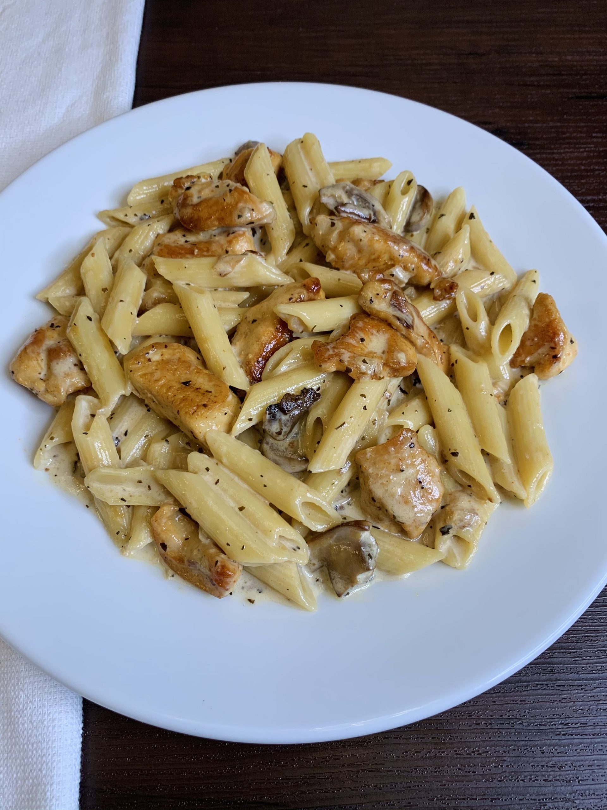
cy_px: 405
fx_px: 608
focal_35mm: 26
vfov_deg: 67.3
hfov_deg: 53.1
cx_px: 304
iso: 80
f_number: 1.8
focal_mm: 4.25
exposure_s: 1/59
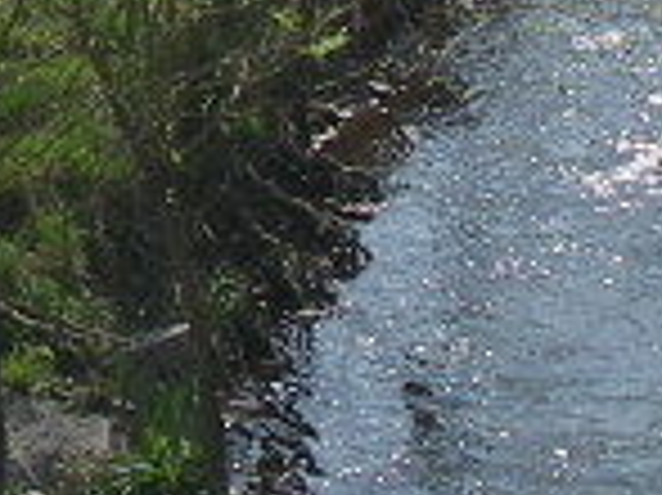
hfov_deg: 7.5
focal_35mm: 258
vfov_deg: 5.7
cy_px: -248
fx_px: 4930
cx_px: -396
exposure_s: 1/250
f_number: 5.6
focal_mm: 7.8
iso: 80
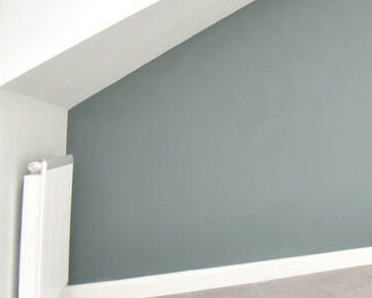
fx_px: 477
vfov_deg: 34.2
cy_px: 90
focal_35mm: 43
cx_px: 499
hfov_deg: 31.4
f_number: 5.6
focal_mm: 11
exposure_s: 1/200
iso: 360
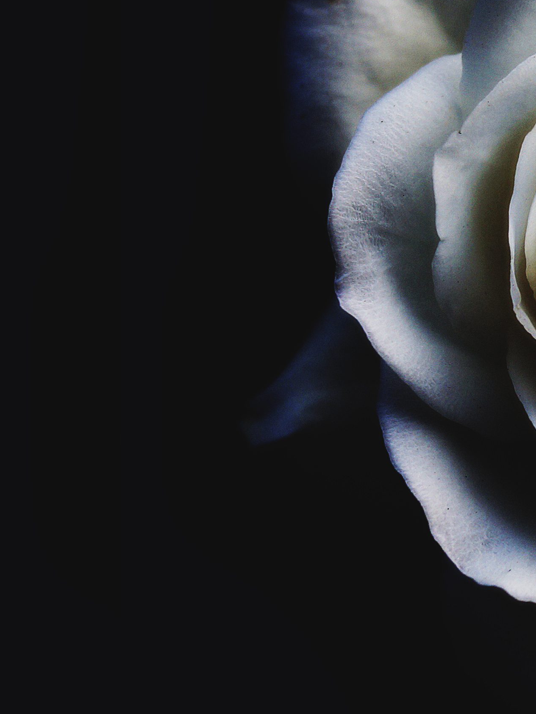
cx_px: 735
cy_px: 289
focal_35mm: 257
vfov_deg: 7.7
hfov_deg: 5.8
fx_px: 5295
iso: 100
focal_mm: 55
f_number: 9
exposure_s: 1/200
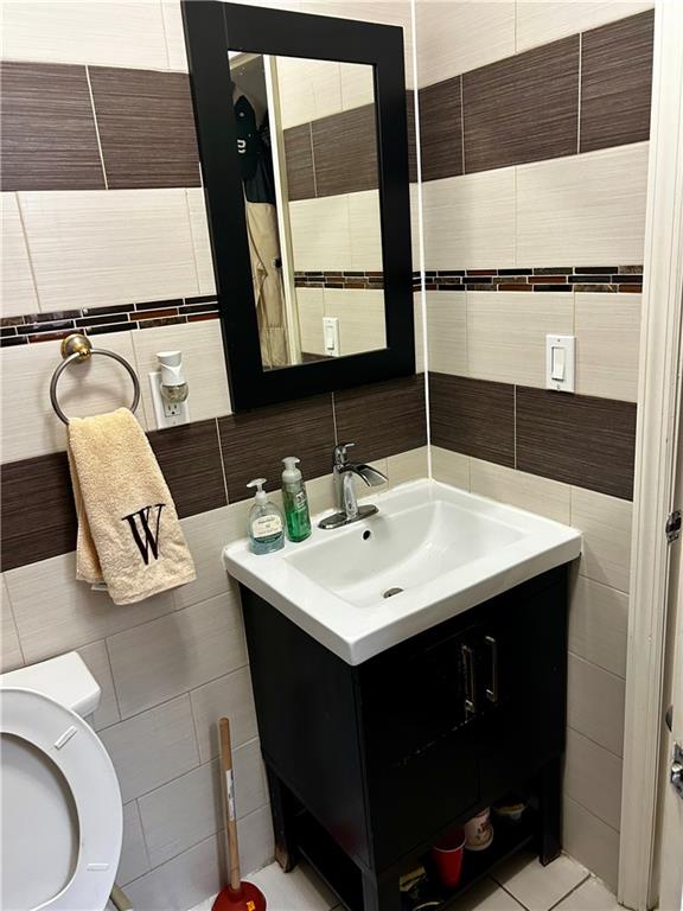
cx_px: 342
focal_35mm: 26
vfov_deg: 67.3
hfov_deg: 53.1
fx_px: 684
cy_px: 456
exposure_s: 1/60
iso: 250
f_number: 1.5
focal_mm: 5.7
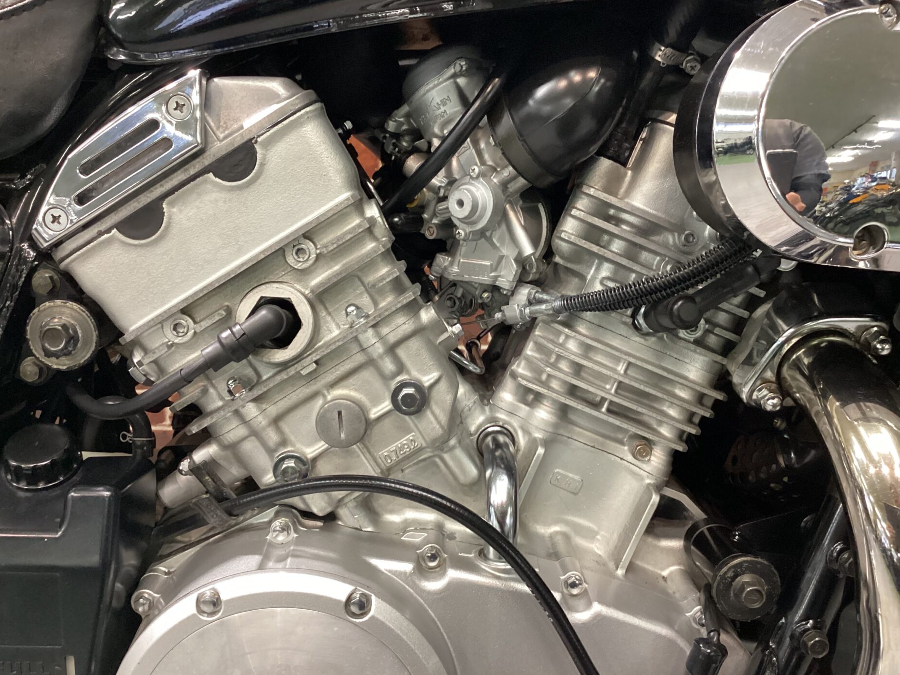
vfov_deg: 44.2
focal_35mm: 32
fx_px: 832
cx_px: 458
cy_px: 339
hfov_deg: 56.8
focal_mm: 3.3
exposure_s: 1/40
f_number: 2.4
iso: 400
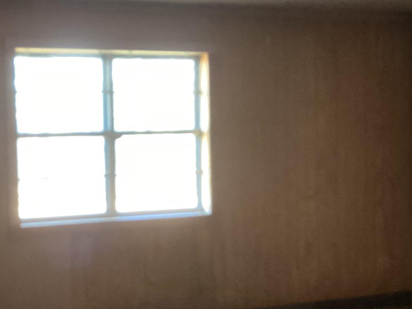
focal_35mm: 61
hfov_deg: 30.9
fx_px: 726
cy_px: 167
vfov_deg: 24.0
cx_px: 81
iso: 400
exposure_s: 1/30
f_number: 2.4
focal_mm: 3.3
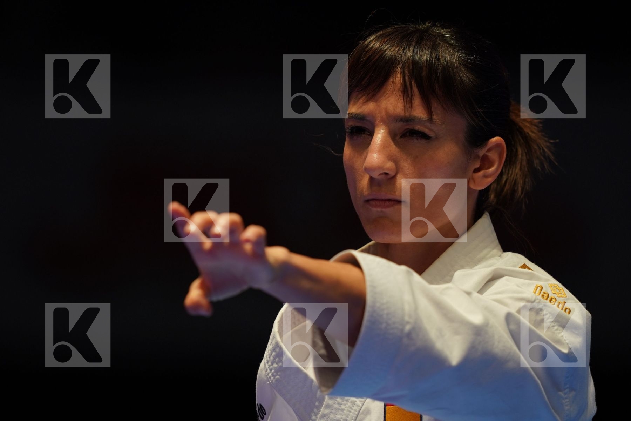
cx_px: 316
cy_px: 210
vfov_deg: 2.3
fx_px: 10516
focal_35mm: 600
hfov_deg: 3.4
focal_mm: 400
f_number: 2.8
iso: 400
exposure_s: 1/500
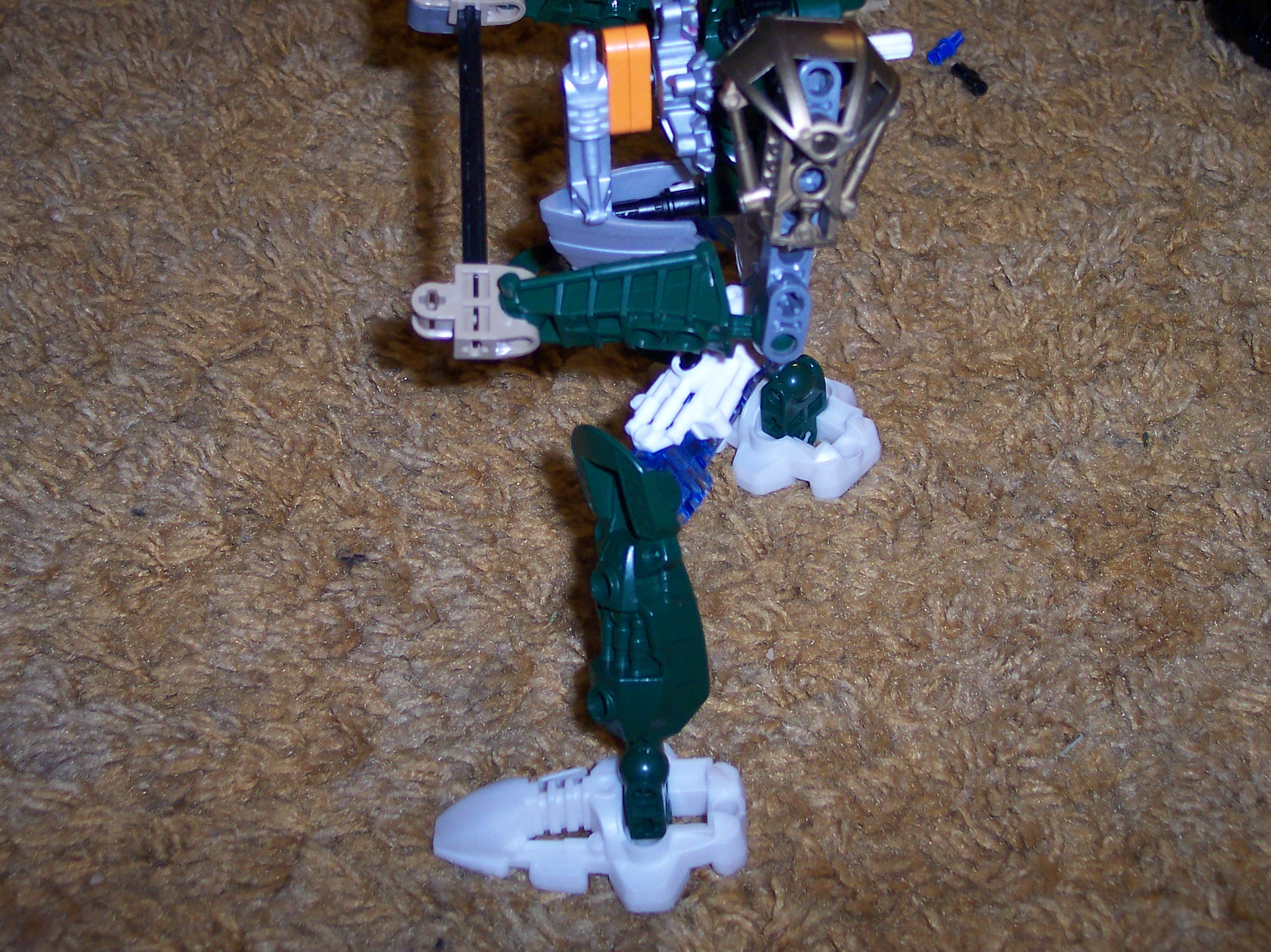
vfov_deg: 28.4
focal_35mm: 51
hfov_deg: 37.5
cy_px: 346
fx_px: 1872
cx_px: 619
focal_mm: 8
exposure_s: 1/30
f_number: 2.8
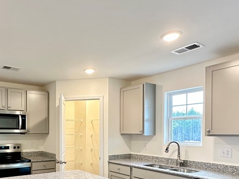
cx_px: 58
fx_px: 200
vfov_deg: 46.5
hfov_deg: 58.3
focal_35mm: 29
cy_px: 135
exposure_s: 1/60
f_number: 2.2
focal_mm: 2.22
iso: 250
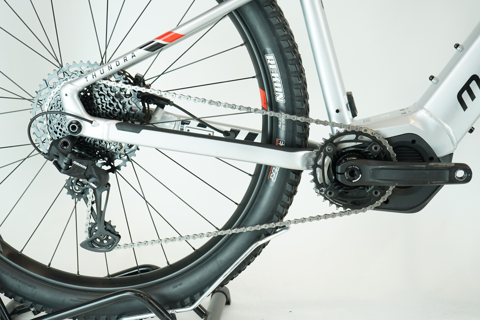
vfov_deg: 24.6
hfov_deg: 36.2
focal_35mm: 55
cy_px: 160
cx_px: 240
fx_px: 733
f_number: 5.6
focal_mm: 55
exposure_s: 1/200
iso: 1600
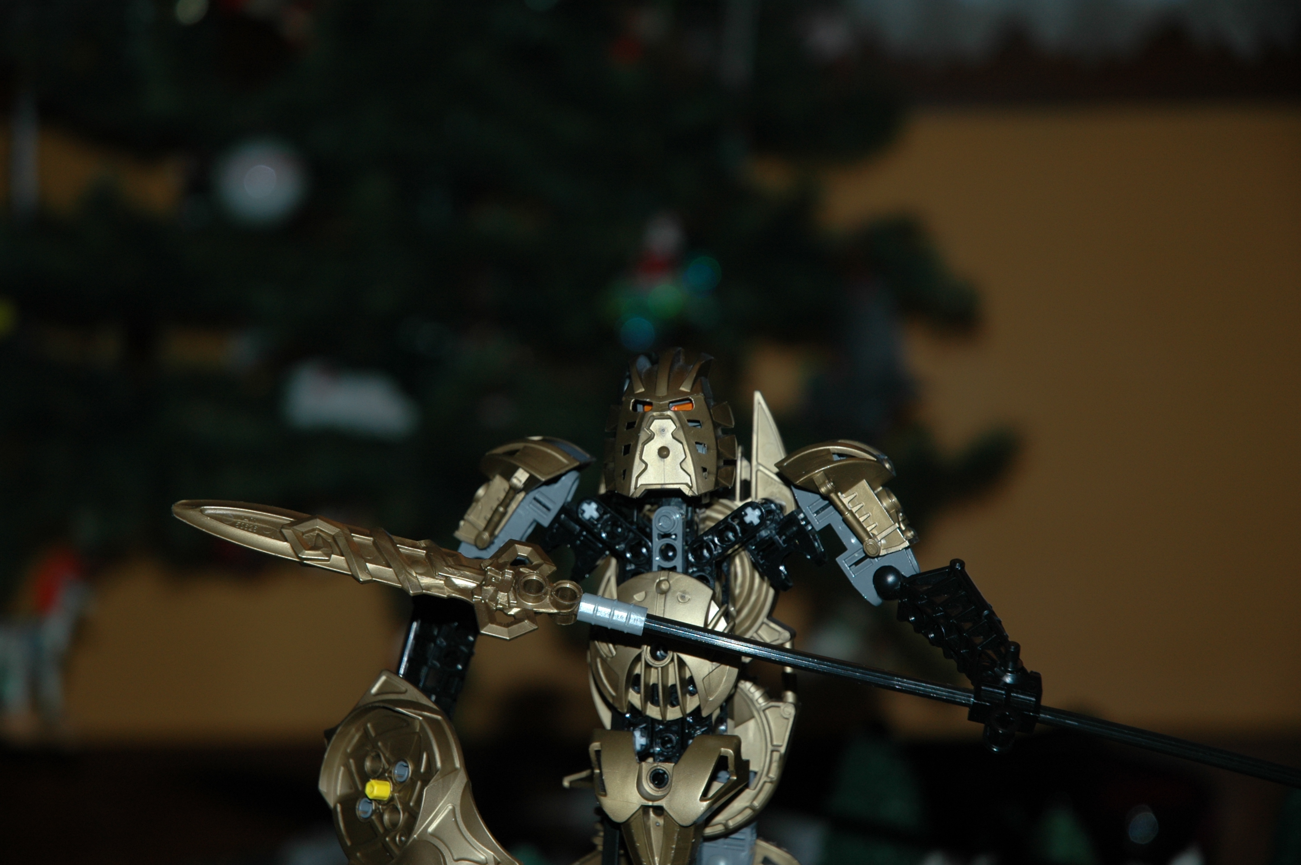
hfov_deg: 19.5
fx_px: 3791
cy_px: 432
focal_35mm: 105
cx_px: 650
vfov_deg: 13.0
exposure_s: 1/60
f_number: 4.5
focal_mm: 70
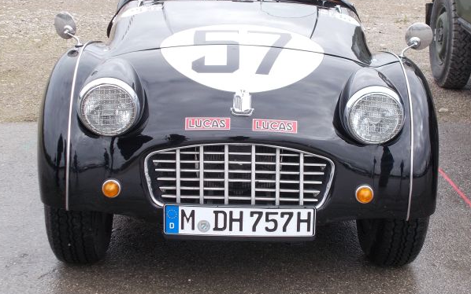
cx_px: 250
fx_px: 950
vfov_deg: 17.6
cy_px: 139
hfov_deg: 27.8
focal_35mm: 74
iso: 80
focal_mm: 10.3
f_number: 4.9
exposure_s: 1/160
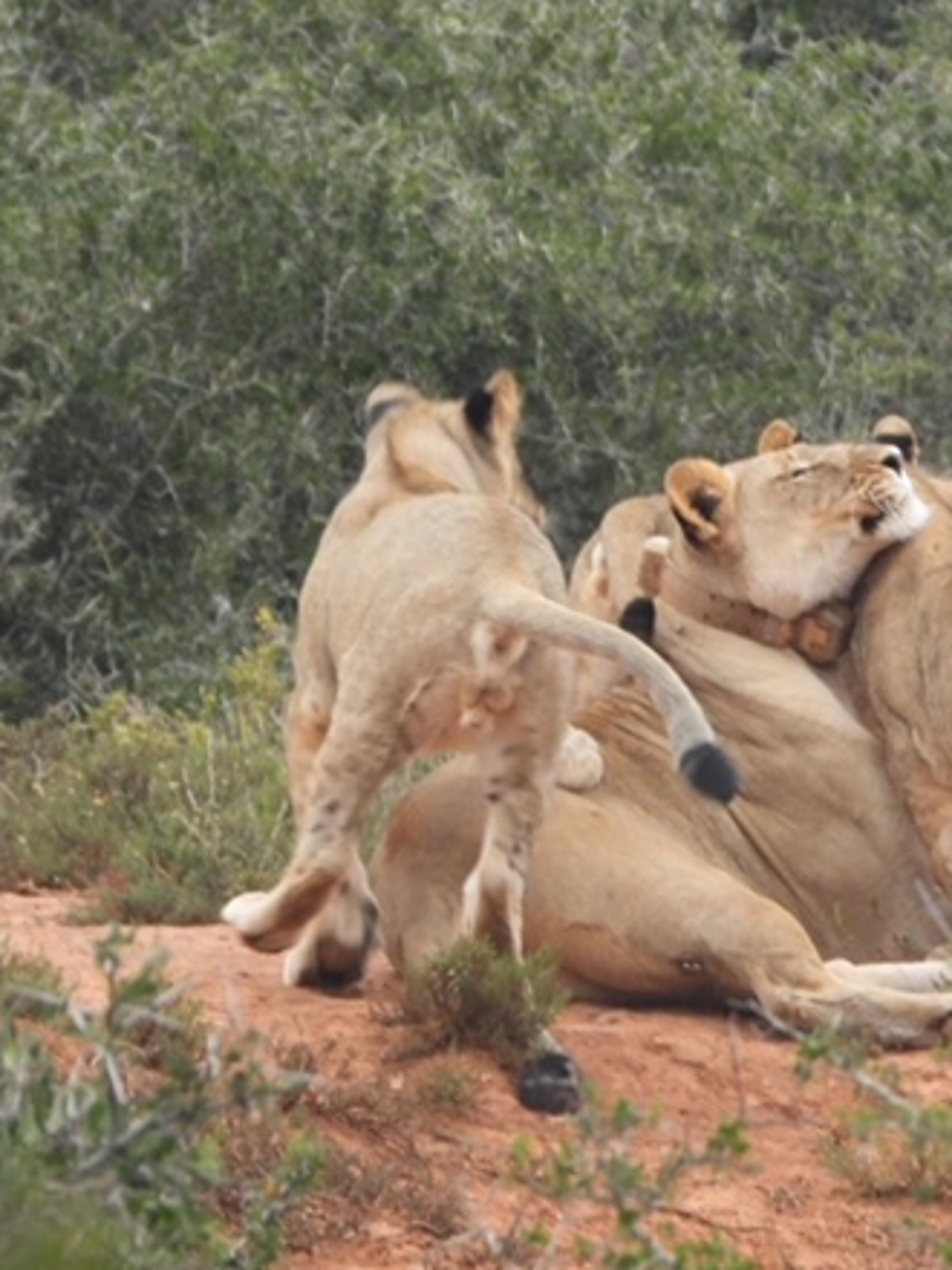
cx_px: 865
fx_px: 63951
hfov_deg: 0.9
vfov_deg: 1.1
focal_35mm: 1744
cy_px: 667
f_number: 5.6
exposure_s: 1/125
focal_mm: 216
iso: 640
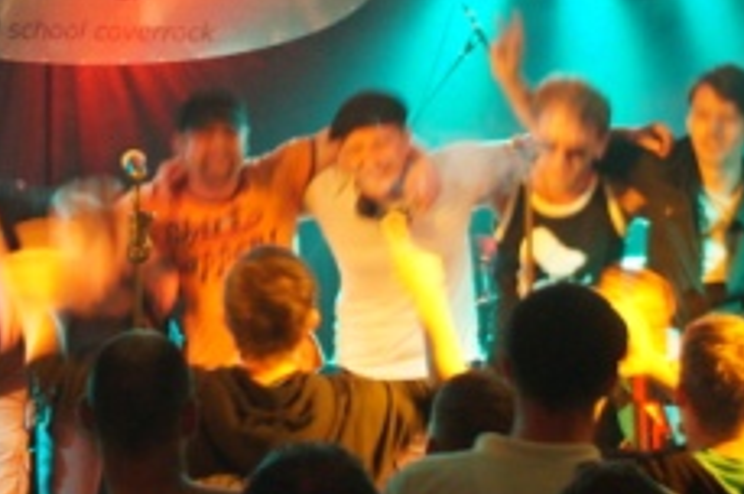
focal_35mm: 147
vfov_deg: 9.3
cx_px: 101
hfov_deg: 13.9
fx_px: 3034
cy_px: 98
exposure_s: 1/15
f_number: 4.5
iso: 3200
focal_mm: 50
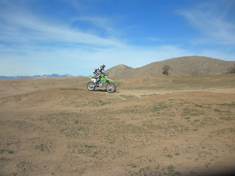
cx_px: 118
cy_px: 88
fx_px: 251
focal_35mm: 37
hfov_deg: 50.1
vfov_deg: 38.7
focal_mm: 6.6
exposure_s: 1/1600
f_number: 10
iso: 640
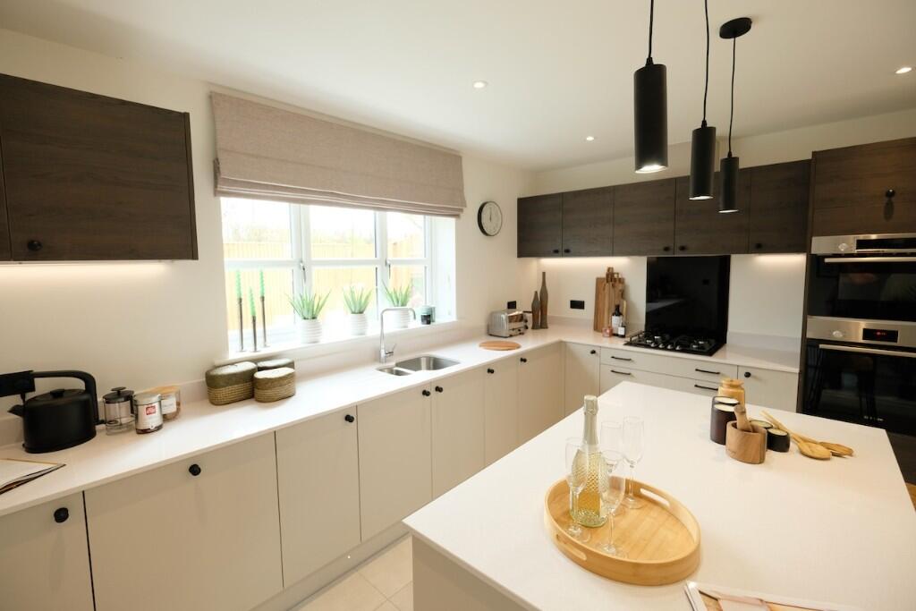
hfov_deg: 96.7
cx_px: 458
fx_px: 407
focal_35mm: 16
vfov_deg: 73.8
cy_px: 306
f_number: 4
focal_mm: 10.5
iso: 400
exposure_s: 1/60
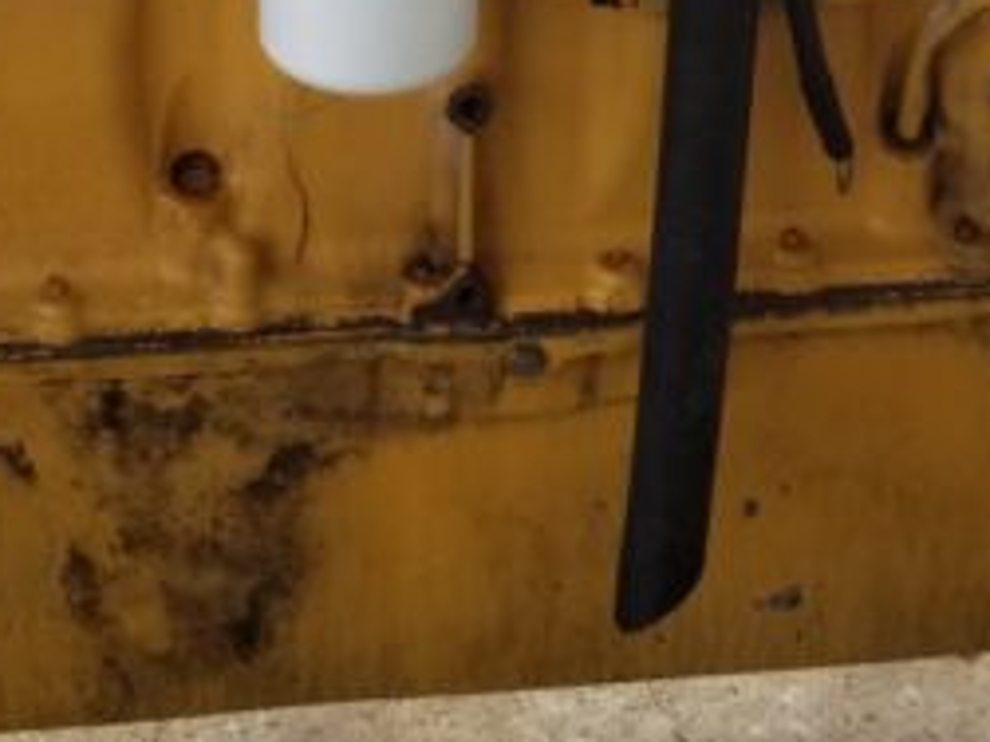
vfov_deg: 13.1
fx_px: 3030
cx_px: 323
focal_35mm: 106
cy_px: -430
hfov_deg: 18.5
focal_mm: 4.25
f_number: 1.7
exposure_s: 1/501
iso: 50
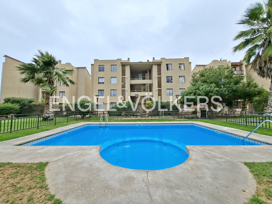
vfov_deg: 89.9
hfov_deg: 106.2
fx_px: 102
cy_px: 102
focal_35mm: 13
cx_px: 136
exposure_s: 1/720
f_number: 2.2
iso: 40
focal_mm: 1.74
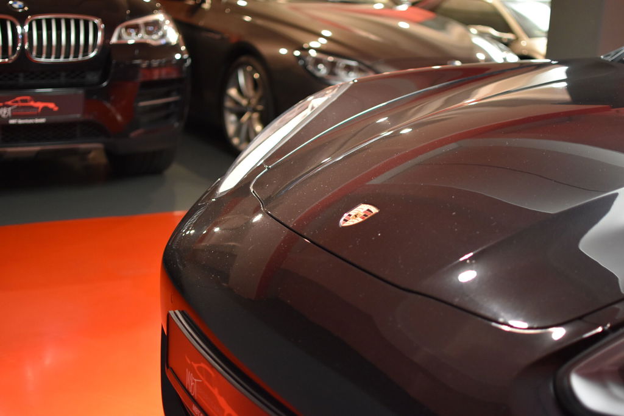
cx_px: 312
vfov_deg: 25.8
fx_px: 910
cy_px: 208
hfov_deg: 37.8
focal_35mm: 52
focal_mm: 35
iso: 1600
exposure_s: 1/60
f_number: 1.8
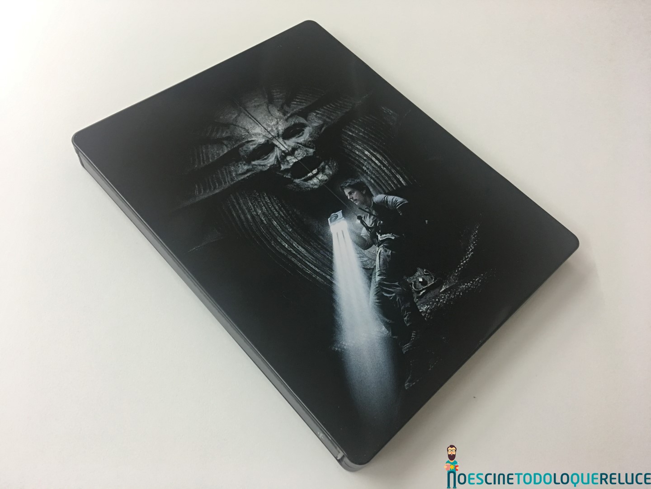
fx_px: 545
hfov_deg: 61.7
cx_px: 326
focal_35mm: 29
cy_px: 244
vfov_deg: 48.2
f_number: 2.2
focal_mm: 4.15
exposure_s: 1/17
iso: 80
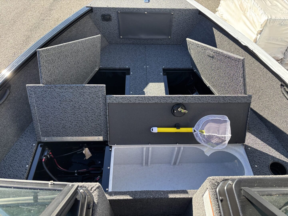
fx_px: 216
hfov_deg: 67.3
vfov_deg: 53.1
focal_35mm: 26
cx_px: 144
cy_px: 108
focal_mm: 5.96
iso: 50
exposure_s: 1/413
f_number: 1.6
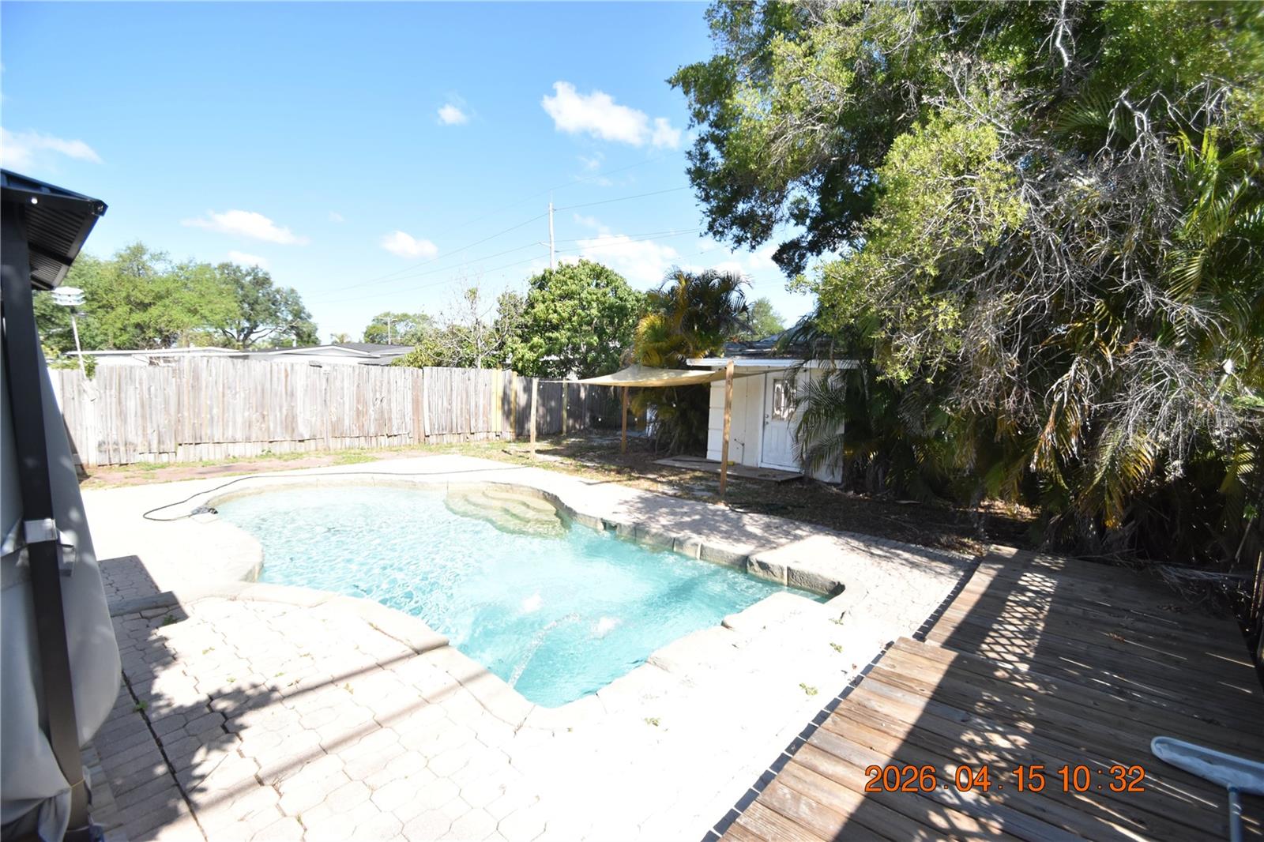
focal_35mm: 15
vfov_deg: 77.3
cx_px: 632
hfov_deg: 100.4
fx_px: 527
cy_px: 421
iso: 800
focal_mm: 10
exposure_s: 1/3000
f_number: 3.5
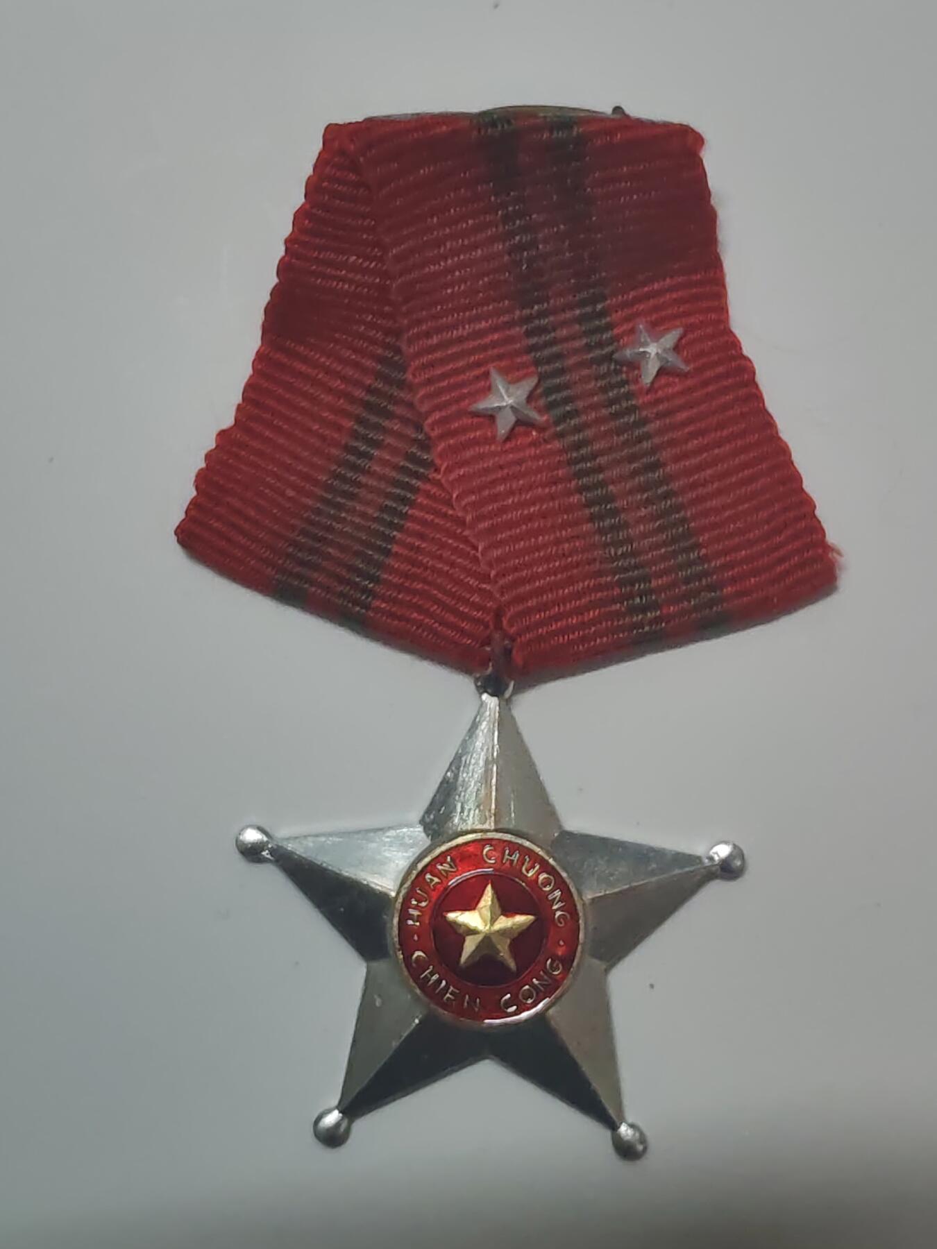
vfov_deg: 28.6
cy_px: 624
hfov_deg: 21.6
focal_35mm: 68
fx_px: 2454
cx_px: 468
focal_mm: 5.52
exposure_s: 1/50
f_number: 1.95
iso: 800
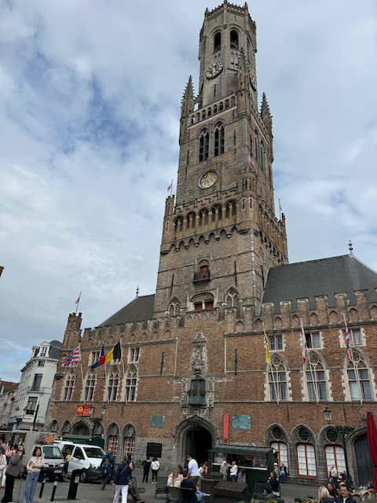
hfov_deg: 56.8
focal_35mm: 24
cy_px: 252
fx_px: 349
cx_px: 188
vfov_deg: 71.6
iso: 80
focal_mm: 6.76
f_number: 1.78
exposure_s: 1/4405
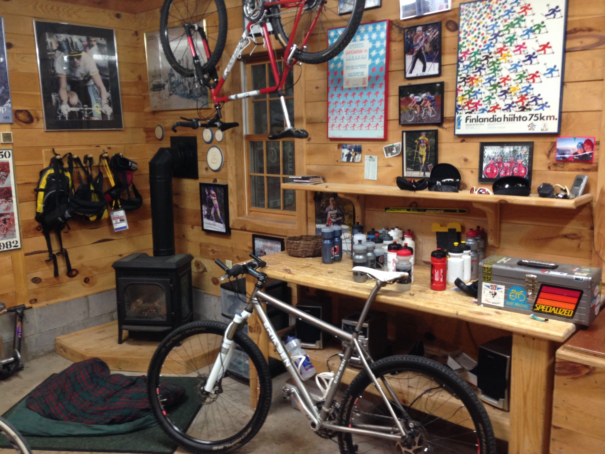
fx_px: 577
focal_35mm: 33
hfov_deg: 55.4
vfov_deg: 42.9
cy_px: 227
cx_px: 302
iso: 100
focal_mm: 4.12
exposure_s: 1/20
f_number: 2.4
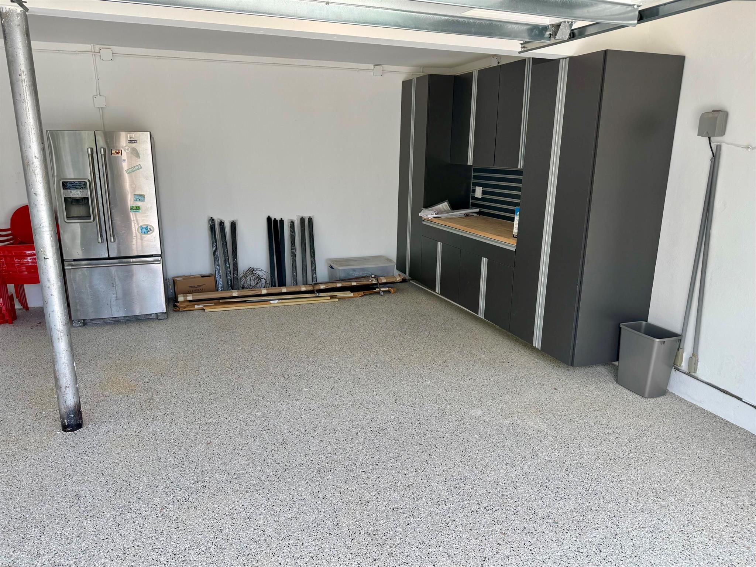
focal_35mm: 24
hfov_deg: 71.6
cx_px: 378
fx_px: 524
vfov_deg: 56.8
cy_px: 284
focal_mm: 6.76
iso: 80
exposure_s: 1/453
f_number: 1.78
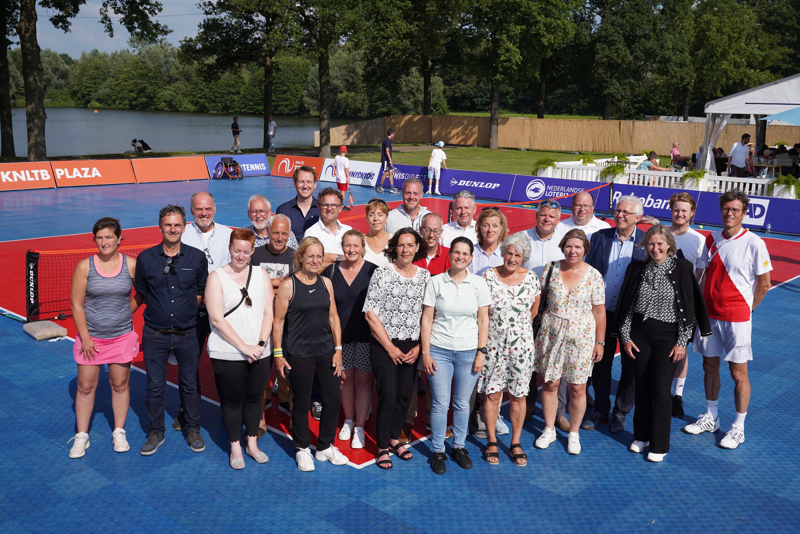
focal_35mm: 34
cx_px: 400
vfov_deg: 38.9
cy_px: 267
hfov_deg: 55.8
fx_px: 755
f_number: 8
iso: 200
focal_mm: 34
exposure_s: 1/640
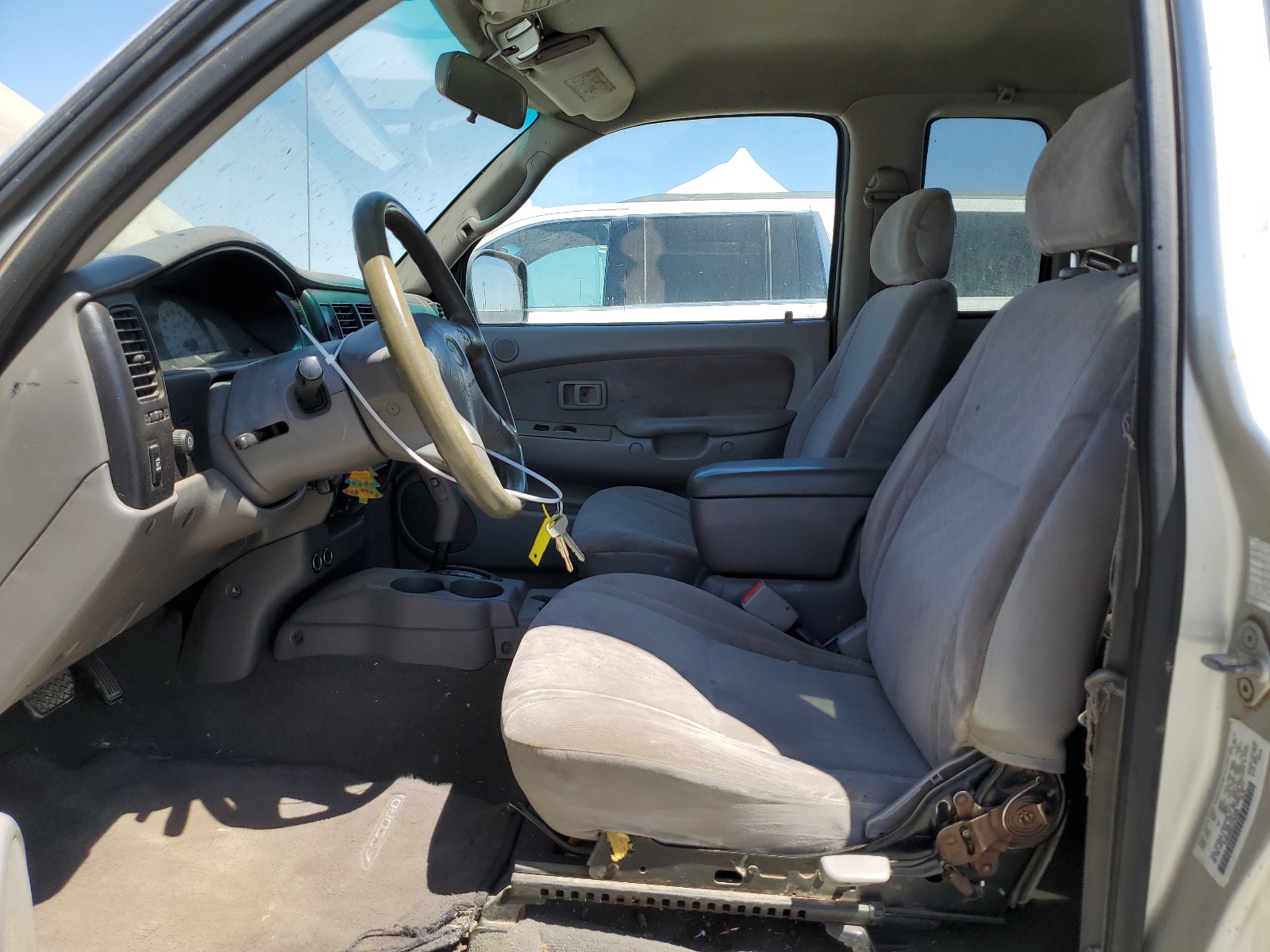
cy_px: 476
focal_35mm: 26
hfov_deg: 67.3
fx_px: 954
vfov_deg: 53.1
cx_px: 635
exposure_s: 1/1667
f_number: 1.5
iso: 50
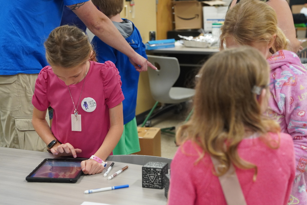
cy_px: 102
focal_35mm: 73
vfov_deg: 18.7
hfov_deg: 27.7
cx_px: 154
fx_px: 623
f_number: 3.5
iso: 1600
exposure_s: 1/160
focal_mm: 48.7
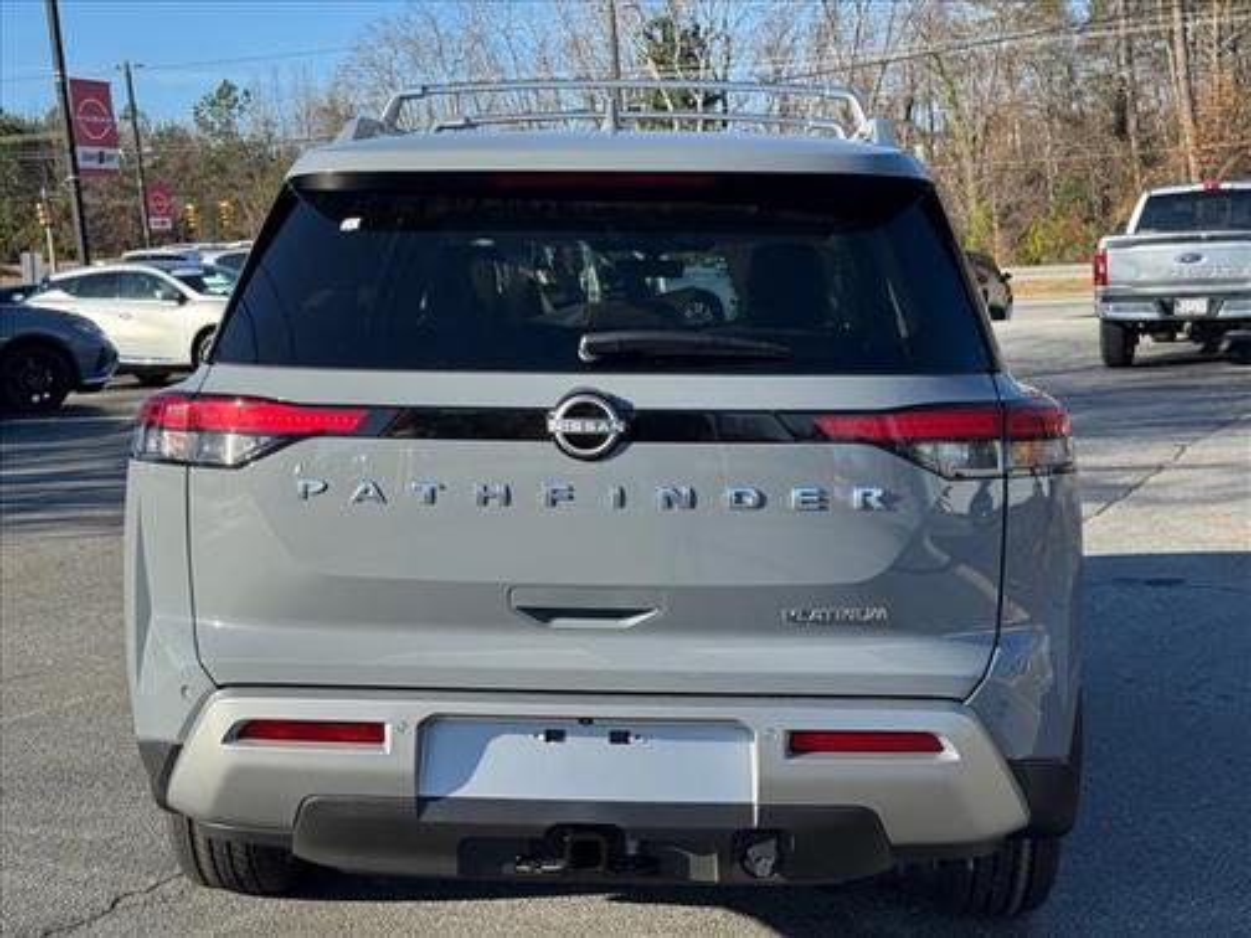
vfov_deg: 30.3
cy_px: 469
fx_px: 1735
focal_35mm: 48
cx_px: 626
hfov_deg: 39.7
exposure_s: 1/1923
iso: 64
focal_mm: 6.76
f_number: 1.78
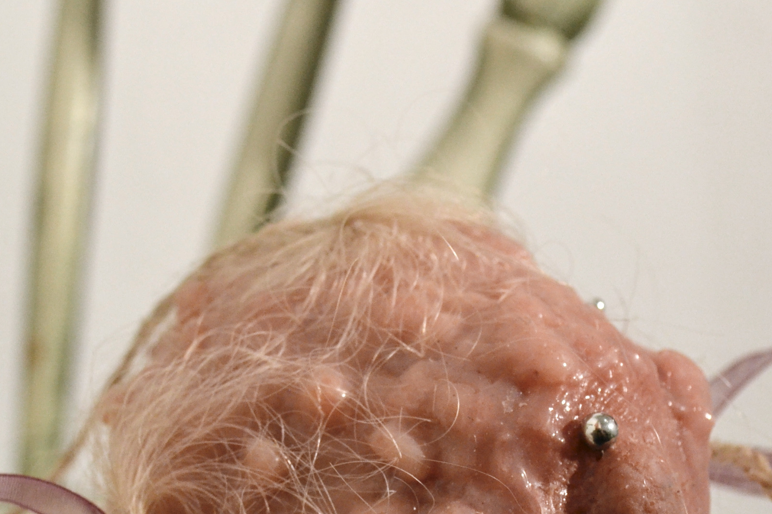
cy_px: 420
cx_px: 335
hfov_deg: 21.7
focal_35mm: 94
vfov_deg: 14.4
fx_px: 2017
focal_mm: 29
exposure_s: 1/60
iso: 1600
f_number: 4.5
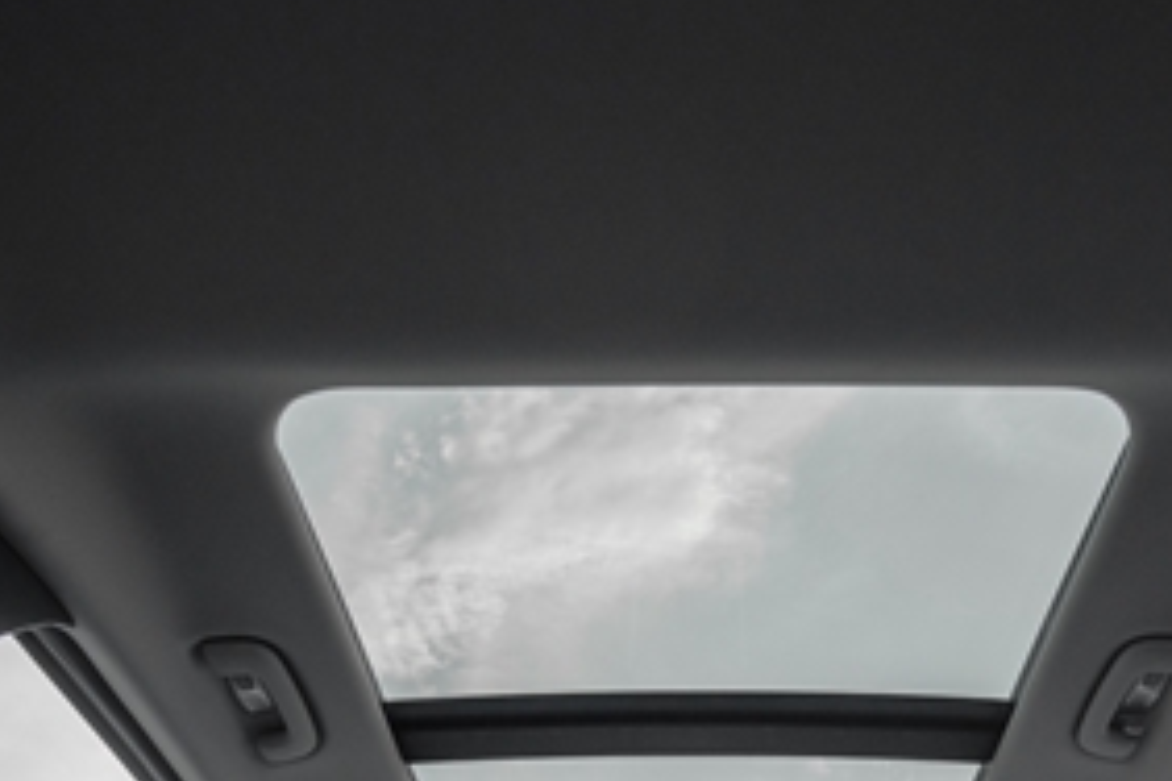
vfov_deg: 34.5
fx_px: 1107
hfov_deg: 55.5
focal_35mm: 34
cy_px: 823
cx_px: 677
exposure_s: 1/200
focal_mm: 16
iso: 1250
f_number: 5
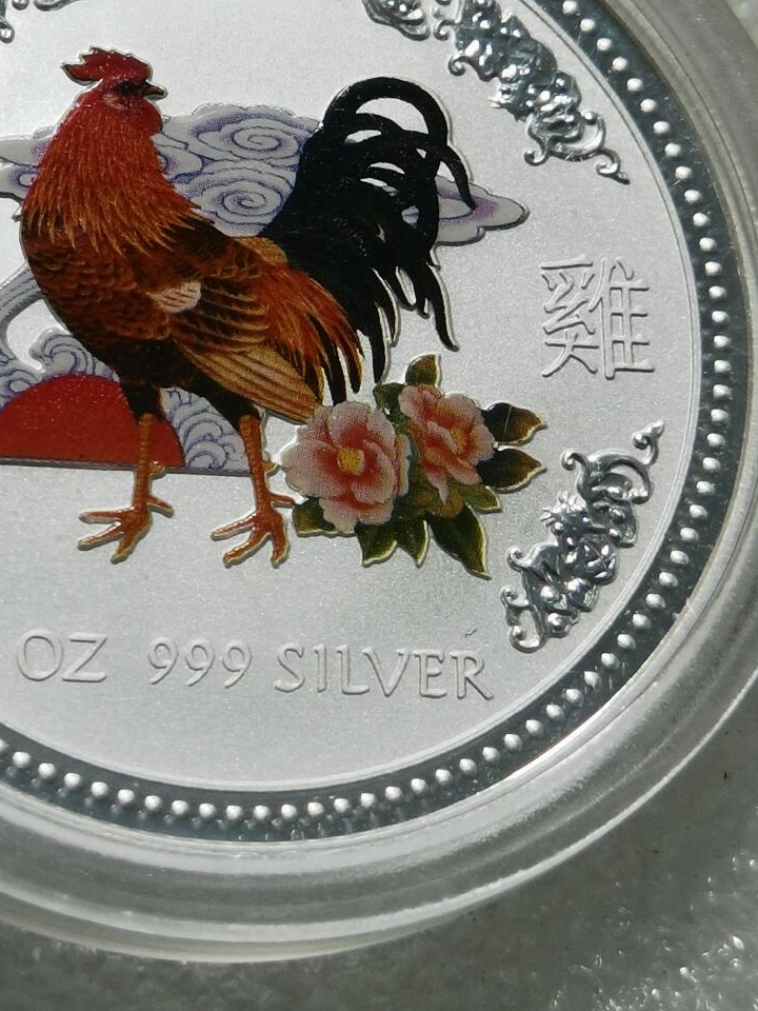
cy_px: 337
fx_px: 3504
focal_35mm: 120
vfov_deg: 16.4
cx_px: 218
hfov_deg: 12.3
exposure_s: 1/108
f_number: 1.9
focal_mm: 6.67
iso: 50
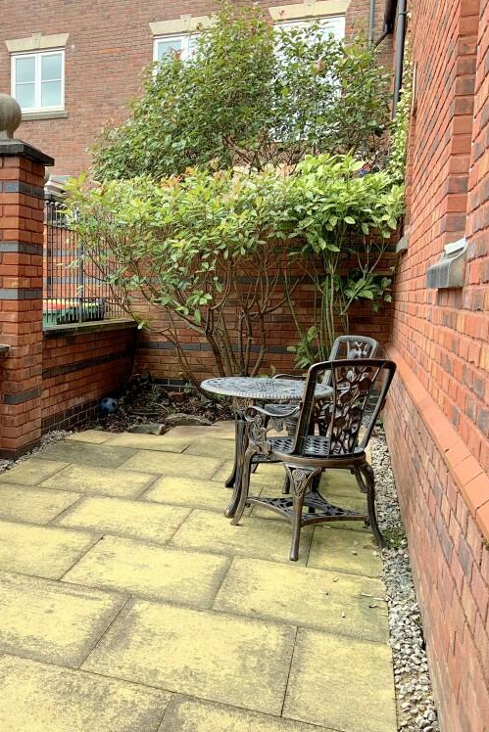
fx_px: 753
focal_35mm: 37
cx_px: 56
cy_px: 374
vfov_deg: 51.9
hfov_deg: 34.1
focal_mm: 4.25
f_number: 1.8
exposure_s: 1/122
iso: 25
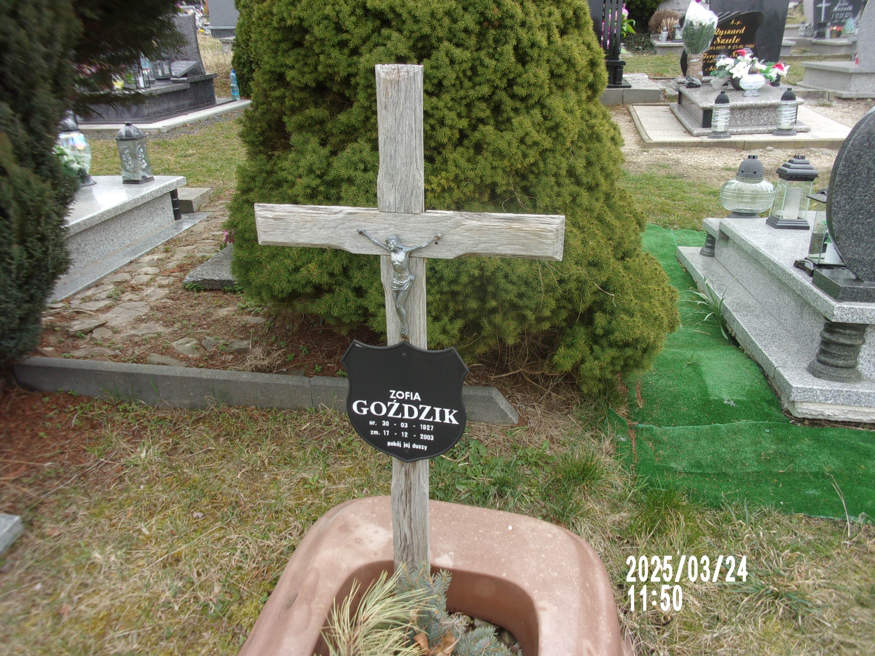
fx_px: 708
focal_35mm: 28
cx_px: 438
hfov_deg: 63.4
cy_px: 328
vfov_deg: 49.7
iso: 80
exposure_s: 1/80
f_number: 3.9
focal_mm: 5.1
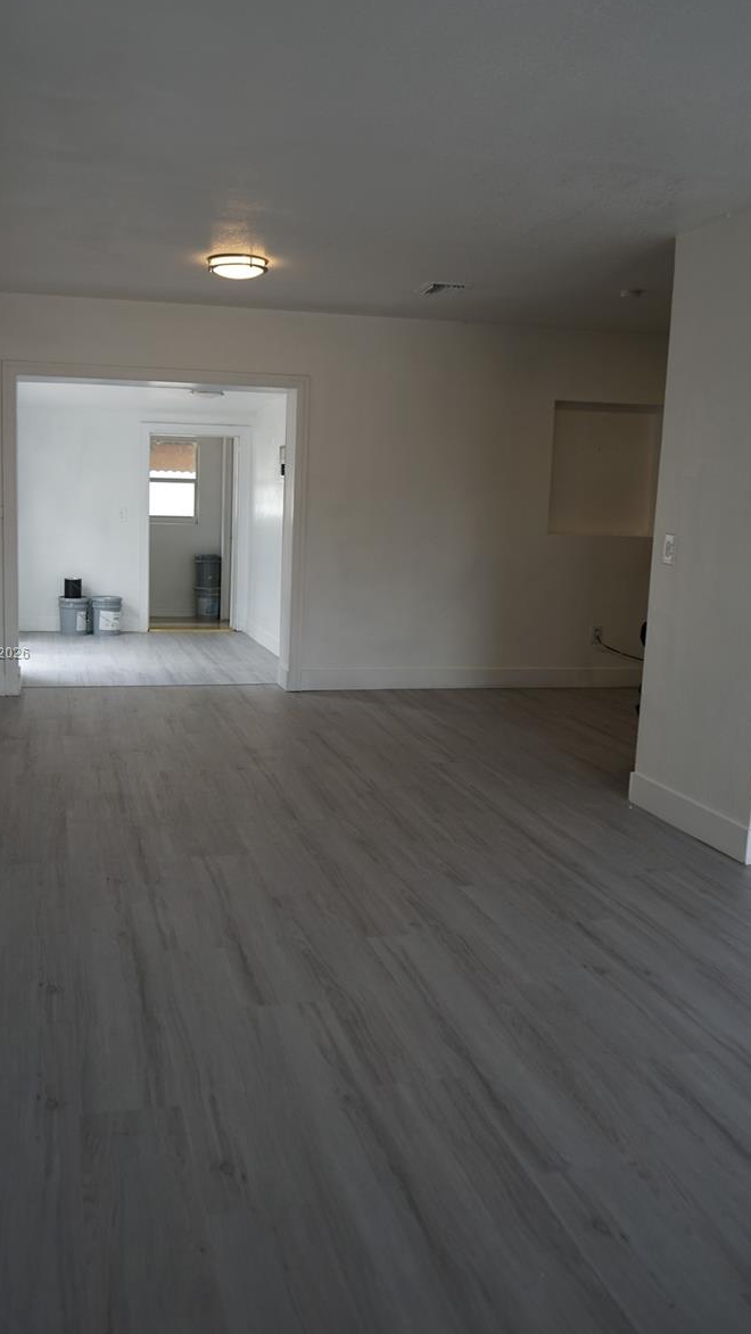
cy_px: 654
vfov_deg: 64.3
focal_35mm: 30
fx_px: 1062
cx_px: 301
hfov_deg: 38.8
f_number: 4
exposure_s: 1/160
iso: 160
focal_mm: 28
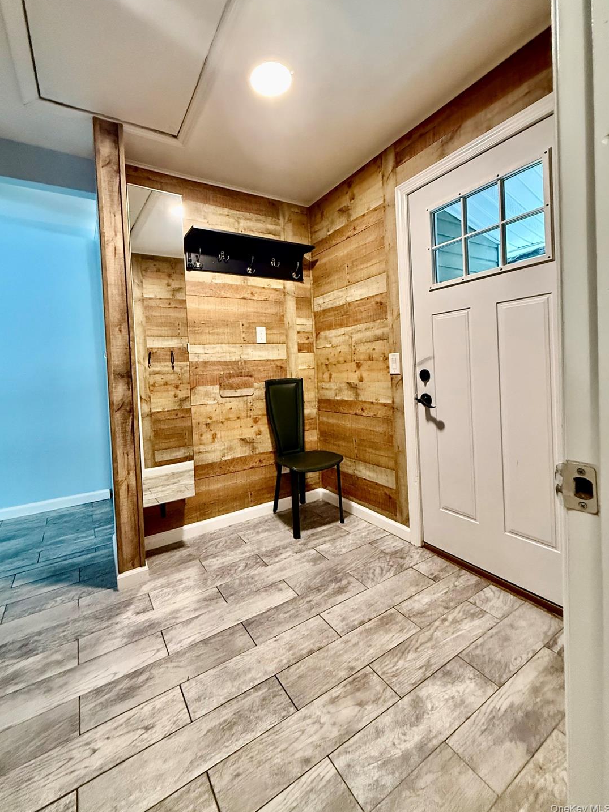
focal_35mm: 15
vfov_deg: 98.1
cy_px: 381
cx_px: 289
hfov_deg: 81.7
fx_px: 352
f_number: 2.2
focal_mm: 2.22
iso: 640
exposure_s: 1/60
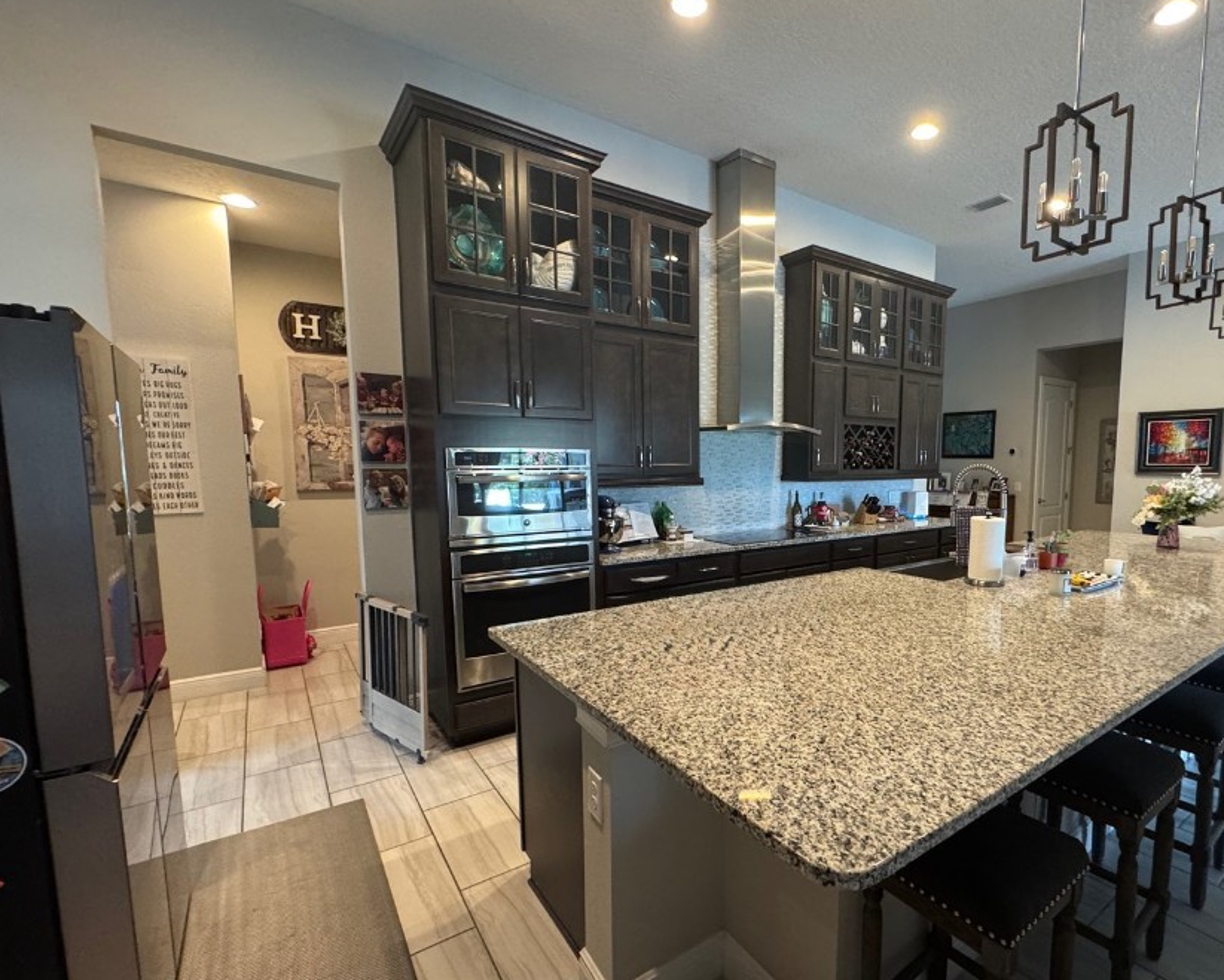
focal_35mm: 17
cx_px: 729
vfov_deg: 76.9
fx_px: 616
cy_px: 529
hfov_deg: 88.6
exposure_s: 1/60
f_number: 2.2
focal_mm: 2.22
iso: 640
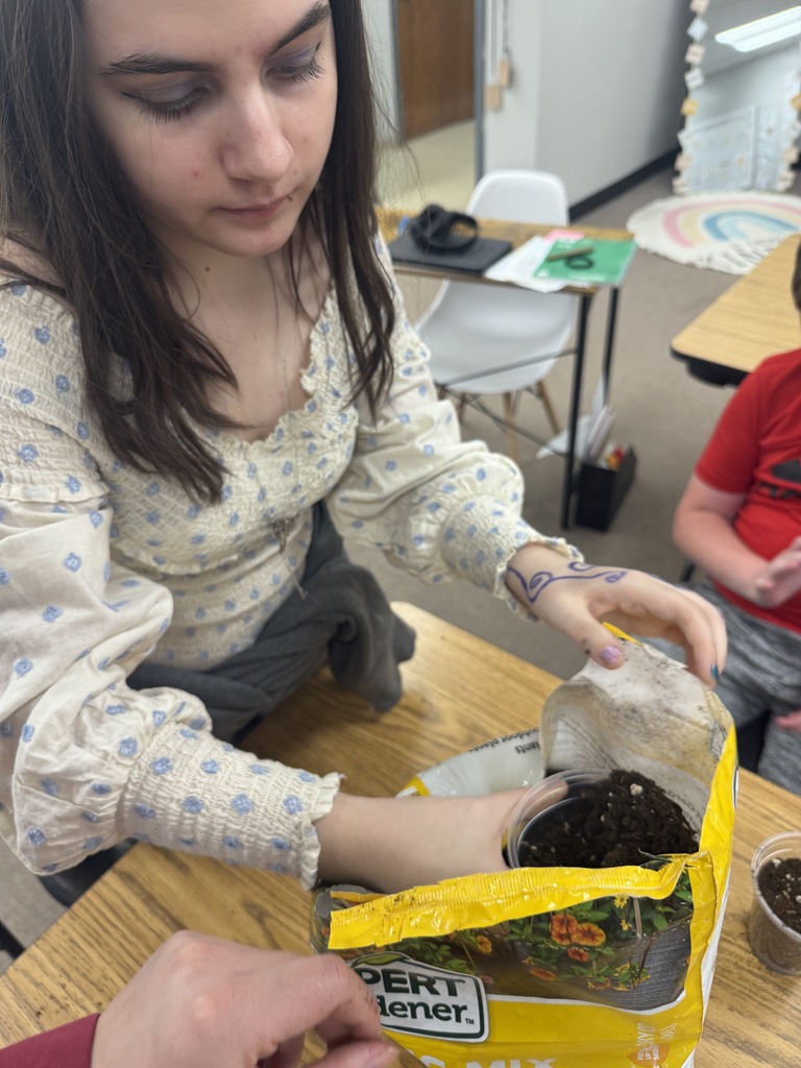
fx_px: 740
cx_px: 400
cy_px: 534
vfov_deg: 71.6
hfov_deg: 56.8
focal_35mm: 24
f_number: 1.78
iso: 125
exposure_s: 1/60
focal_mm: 6.76
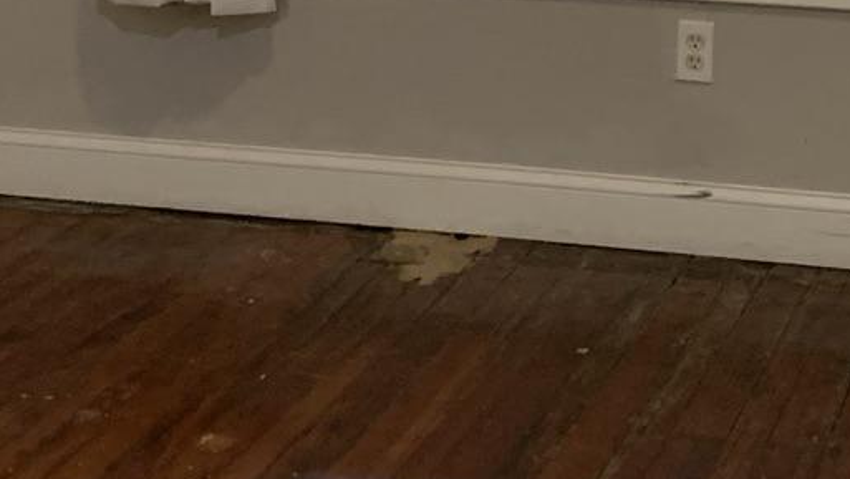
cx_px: 396
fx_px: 2548
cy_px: -330
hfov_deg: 18.9
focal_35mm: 113
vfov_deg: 10.2
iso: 320
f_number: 1.8
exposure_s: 1/30
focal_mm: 4.25
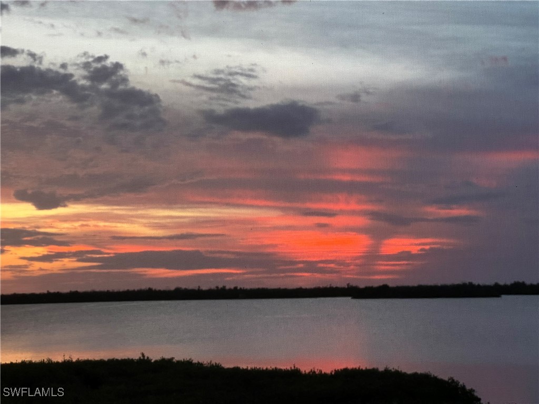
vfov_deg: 19.1
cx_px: 270
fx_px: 1199
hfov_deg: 25.3
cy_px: 202
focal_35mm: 77
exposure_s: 1/60
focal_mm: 9
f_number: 2.8
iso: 500
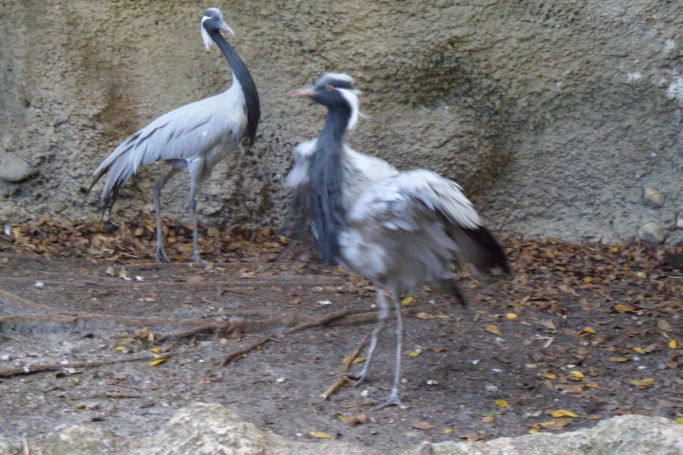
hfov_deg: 28.5
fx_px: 1347
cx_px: 342
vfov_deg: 19.2
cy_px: 200
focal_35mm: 71
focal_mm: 10.6
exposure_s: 1/20
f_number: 4.7
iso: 480
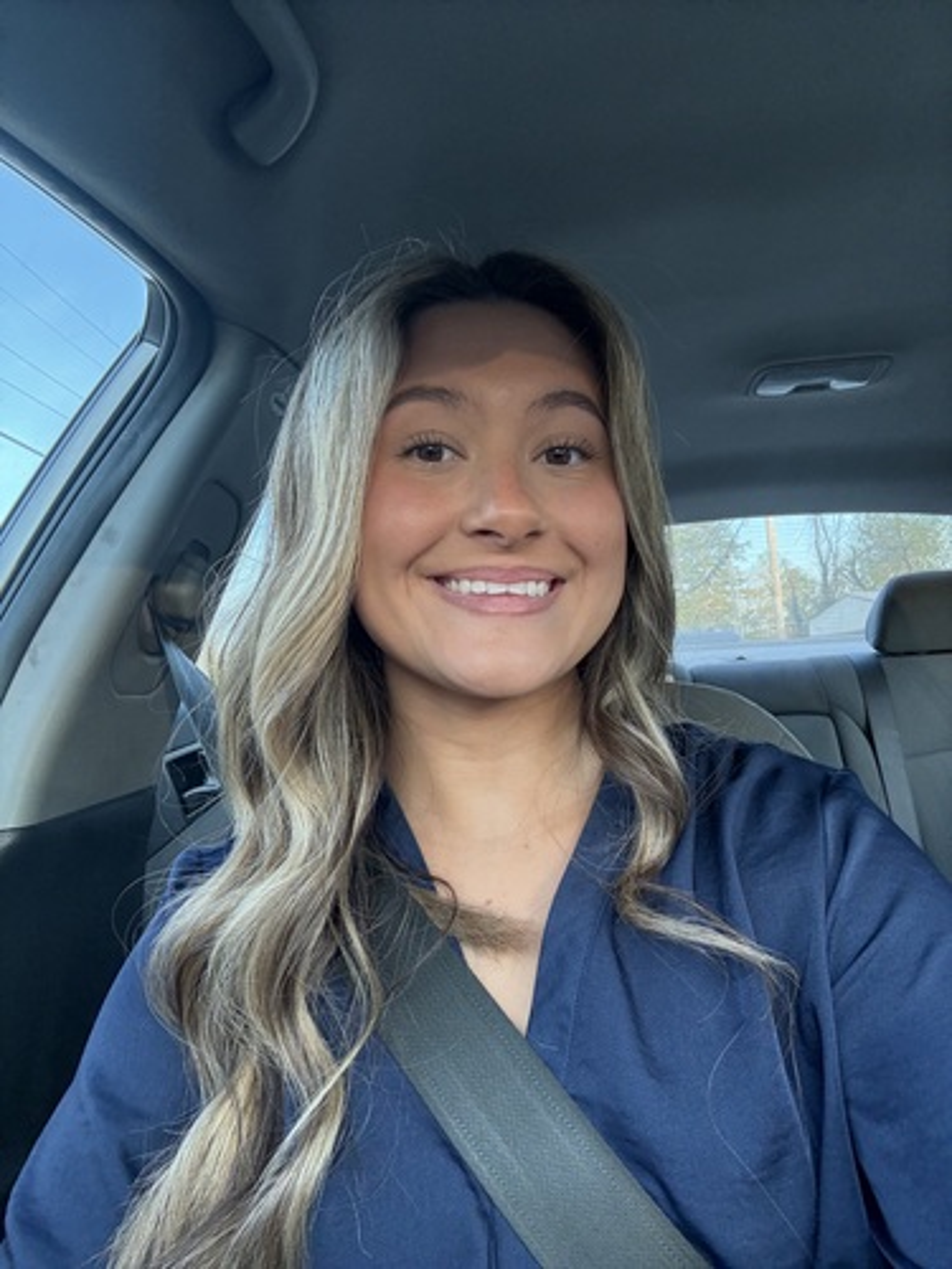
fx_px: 843
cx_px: 476
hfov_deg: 58.9
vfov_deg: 73.9
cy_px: 634
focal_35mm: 23
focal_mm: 2.69
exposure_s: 1/95
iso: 80
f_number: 1.9
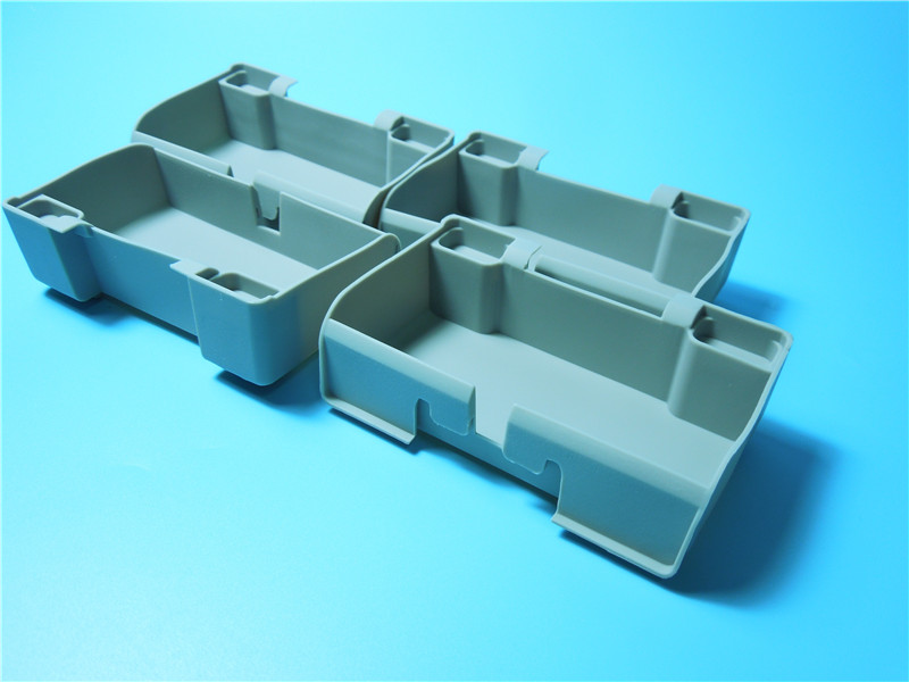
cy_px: 341
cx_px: 454
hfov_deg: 63.4
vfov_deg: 49.7
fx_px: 735
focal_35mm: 28
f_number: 3.5
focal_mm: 5
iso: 140
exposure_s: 1/30
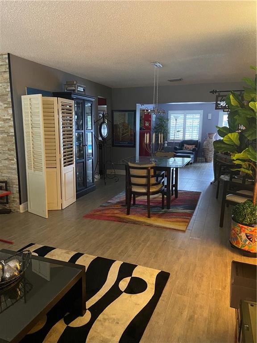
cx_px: 128
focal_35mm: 26
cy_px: 172
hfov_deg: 53.1
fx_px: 257
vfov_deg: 67.3
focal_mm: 4.25
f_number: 1.8
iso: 640
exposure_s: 1/30
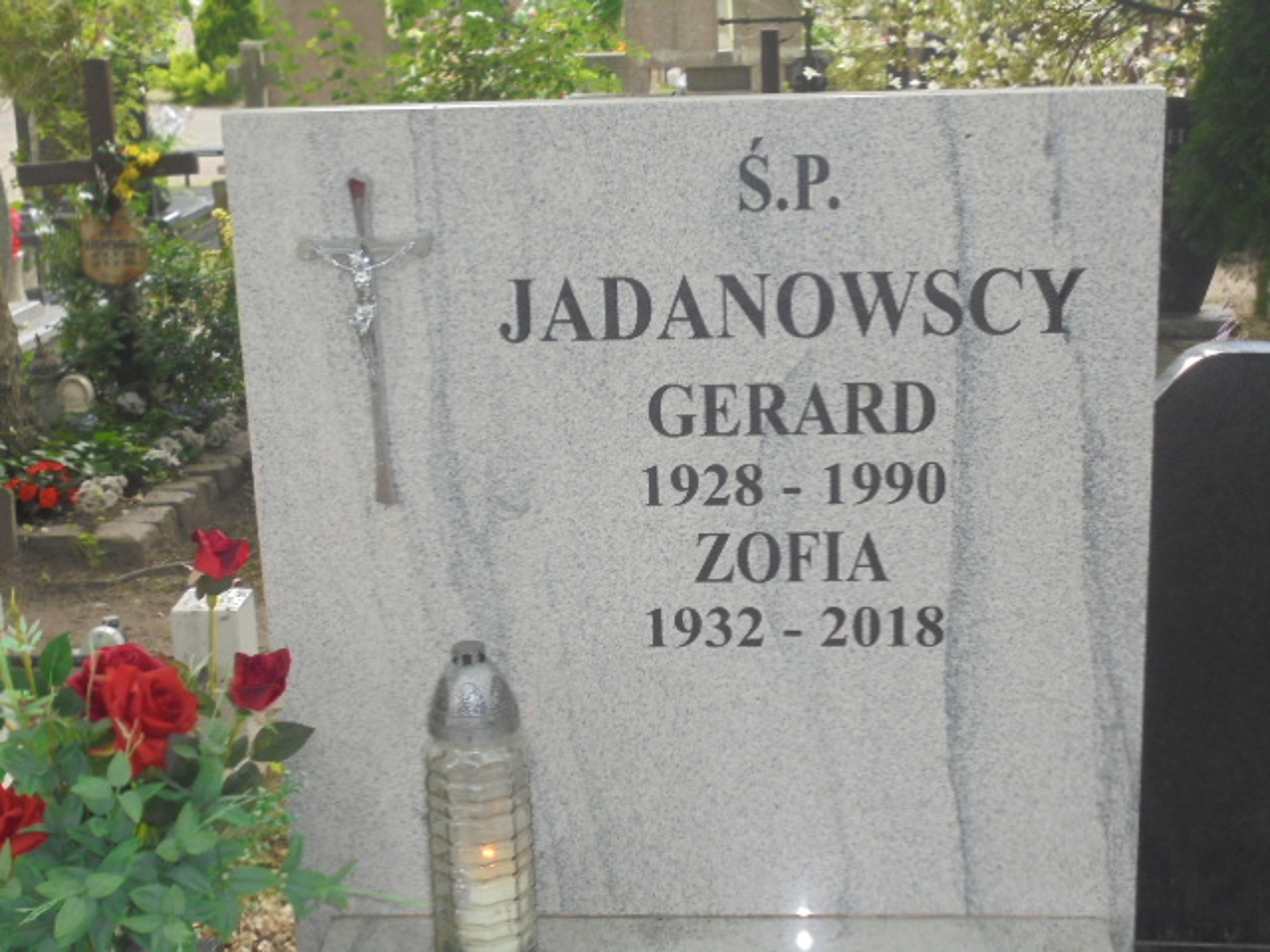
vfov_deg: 26.1
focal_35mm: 56
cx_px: 635
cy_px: 476
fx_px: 2055
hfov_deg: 34.3
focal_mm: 10.1
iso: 200
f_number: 5.2
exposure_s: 1/30
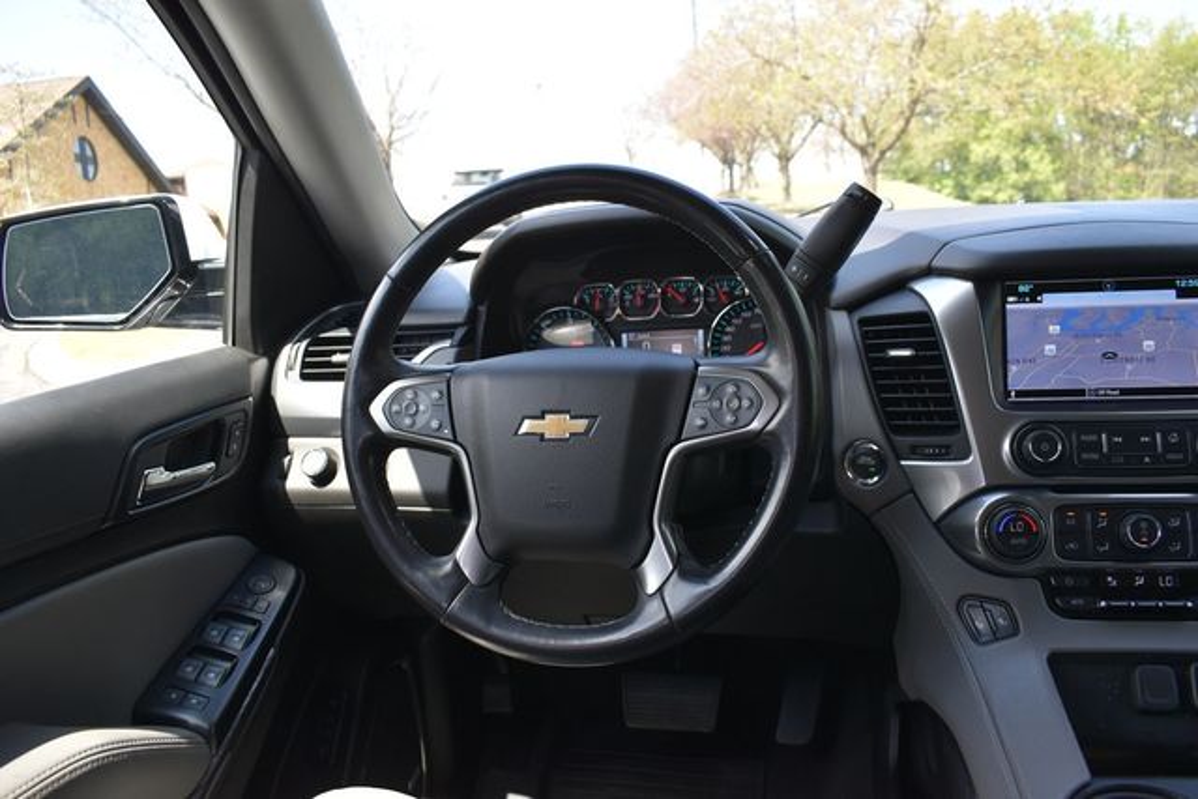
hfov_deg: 67.4
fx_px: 899
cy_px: 400
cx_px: 599
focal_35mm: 27
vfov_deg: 48.0
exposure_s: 1/250
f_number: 5
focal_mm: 18
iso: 400
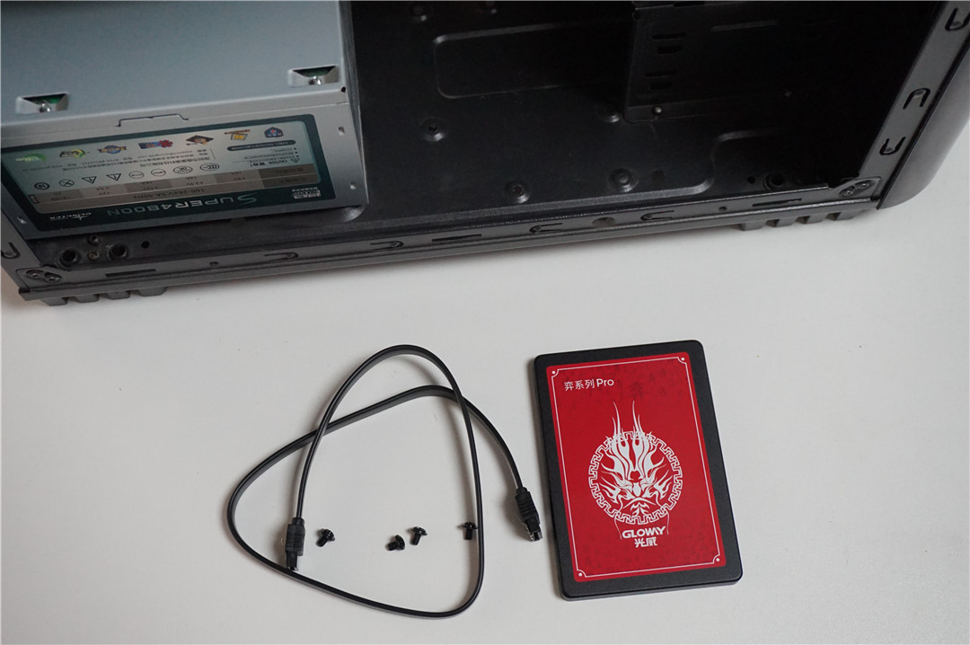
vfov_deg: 28.9
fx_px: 1252
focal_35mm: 46
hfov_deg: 42.4
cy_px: 322
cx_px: 485
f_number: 5
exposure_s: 1/160
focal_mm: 31
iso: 2000
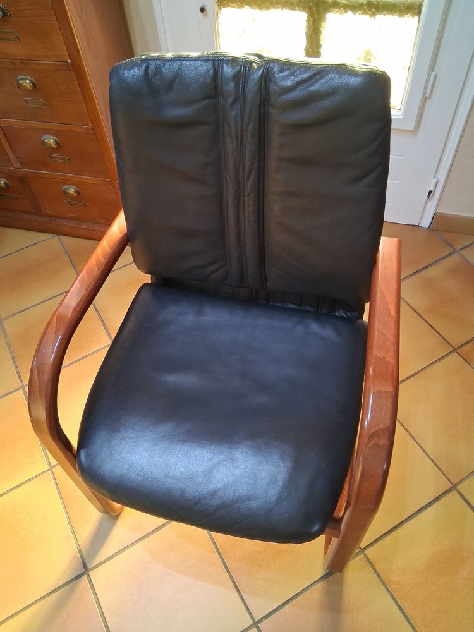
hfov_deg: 53.1
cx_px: 237
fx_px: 475
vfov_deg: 67.3
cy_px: 316
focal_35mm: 26
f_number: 1.8
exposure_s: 1/33
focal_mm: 3.98
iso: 500
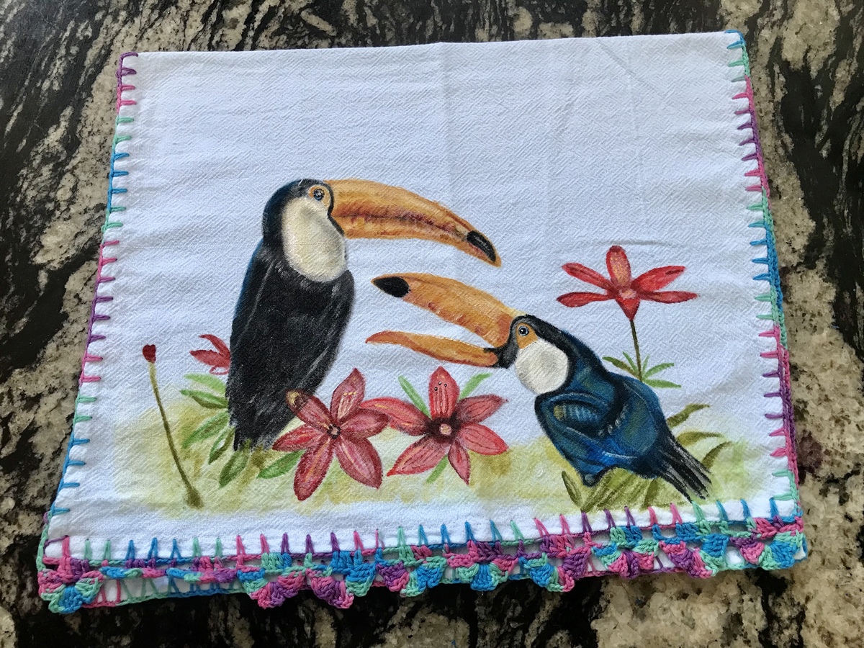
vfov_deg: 49.7
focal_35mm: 28
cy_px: 324
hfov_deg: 63.4
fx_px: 699
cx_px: 432
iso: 25
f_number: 1.8
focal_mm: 3.99
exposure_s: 1/40
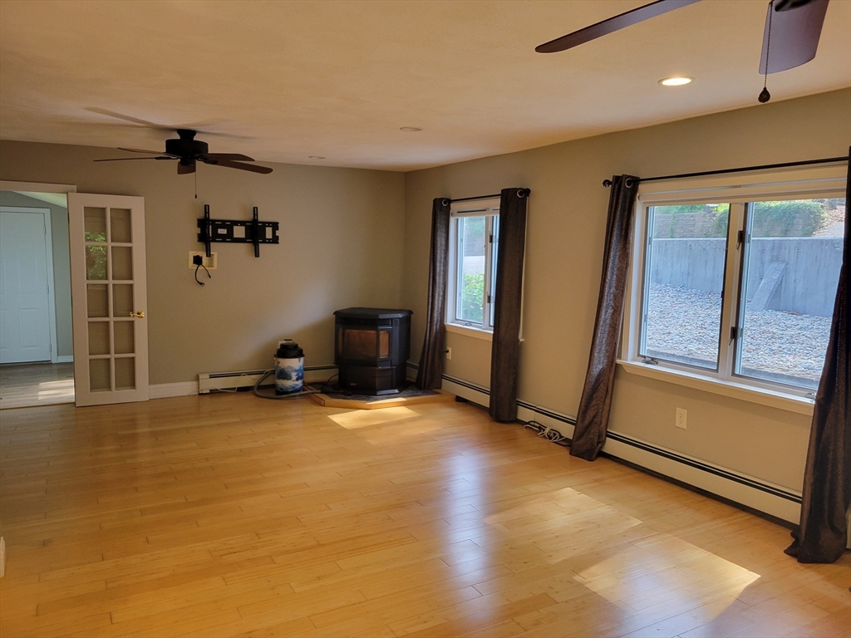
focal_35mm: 26
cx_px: 426
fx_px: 639
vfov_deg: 53.1
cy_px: 319
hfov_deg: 67.3
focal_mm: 5.4
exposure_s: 1/120
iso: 200
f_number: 1.8
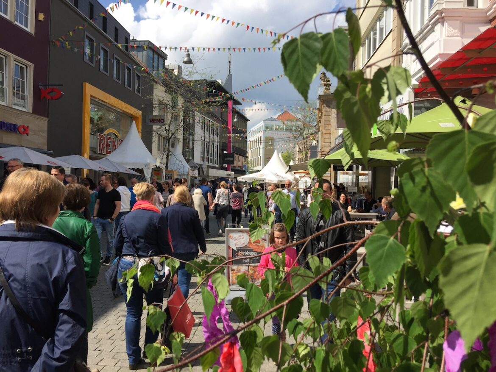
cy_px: 186
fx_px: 416
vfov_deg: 48.2
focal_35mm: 29
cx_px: 248
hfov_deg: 61.6
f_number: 2.2
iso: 32
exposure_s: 1/1799
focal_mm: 4.15
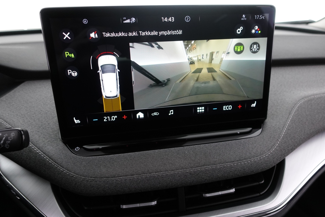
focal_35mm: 24
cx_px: 162
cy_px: 108
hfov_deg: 73.7
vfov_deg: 53.1
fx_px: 217
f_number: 1.8
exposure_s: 1/30
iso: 800
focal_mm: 9.4
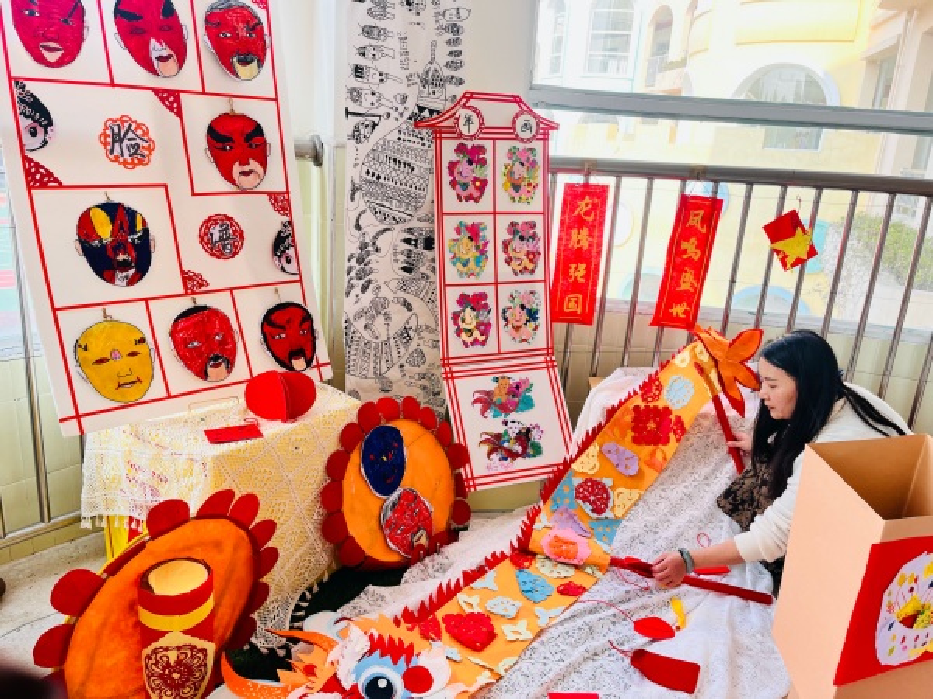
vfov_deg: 53.1
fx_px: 701
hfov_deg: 67.3
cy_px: 350
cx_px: 466
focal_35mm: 26
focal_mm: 5.1
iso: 50
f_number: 1.6
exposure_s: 1/353
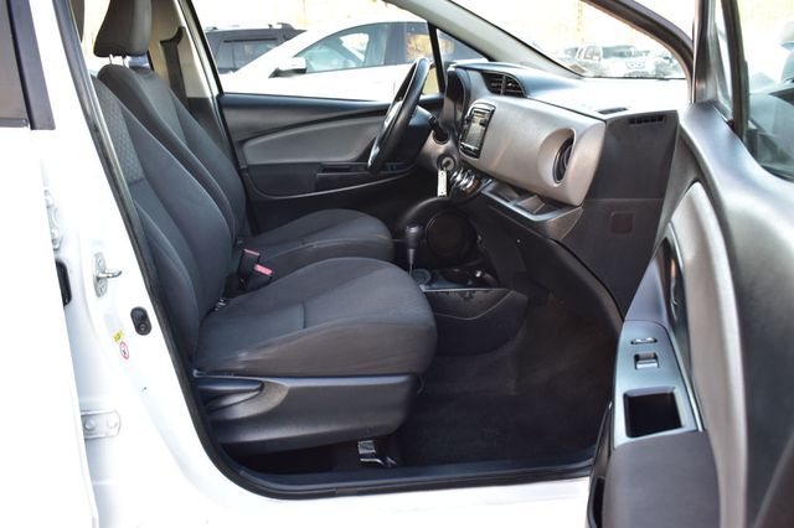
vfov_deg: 39.9
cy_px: 264
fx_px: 727
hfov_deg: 57.2
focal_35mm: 33
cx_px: 397
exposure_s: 1/20
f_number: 6.3
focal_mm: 22
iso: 400
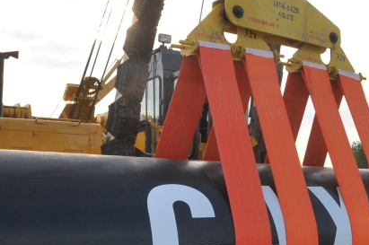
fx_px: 543
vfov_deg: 25.4
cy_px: 99
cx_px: 302
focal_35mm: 53
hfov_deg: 36.1
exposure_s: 1/500
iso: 640
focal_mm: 17
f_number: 11
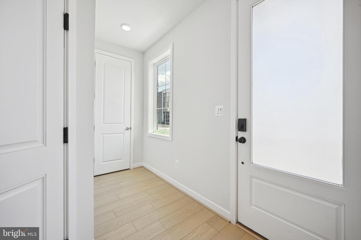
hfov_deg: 104.3
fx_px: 140
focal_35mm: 14
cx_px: 180
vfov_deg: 81.2
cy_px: 120
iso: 200
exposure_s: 1/80
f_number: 9
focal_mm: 14
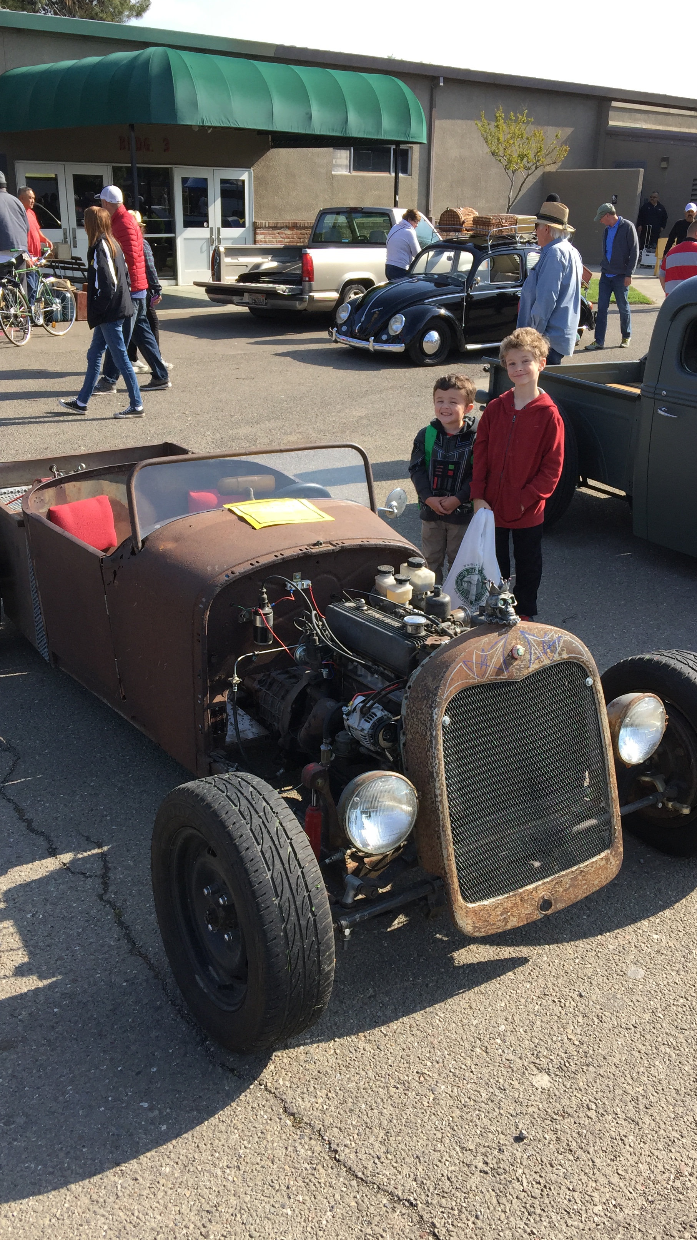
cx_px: 335
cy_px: 624
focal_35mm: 32
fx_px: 1051
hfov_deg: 36.7
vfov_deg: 61.0
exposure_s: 1/791
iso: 32
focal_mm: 4.15
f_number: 2.2
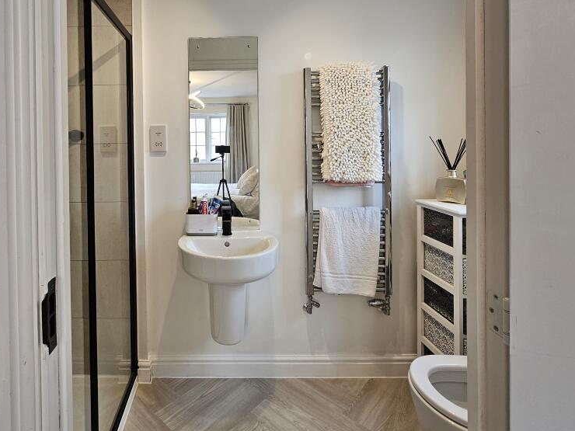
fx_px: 299
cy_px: 147
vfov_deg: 69.7
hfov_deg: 85.9
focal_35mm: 18
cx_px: 213
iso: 100
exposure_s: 1/50
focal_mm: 2.2
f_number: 2.2
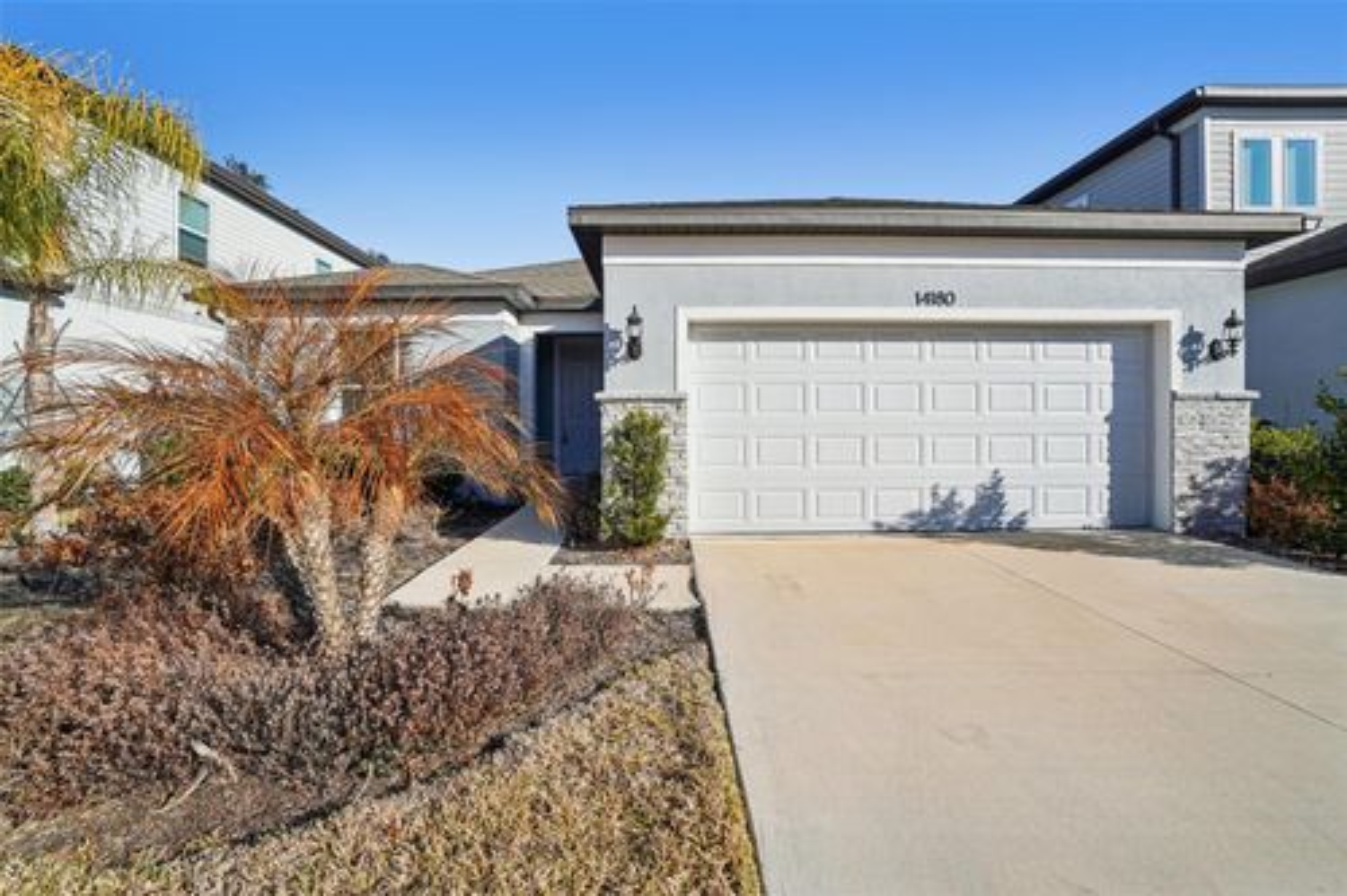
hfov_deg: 100.4
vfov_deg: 77.3
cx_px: 674
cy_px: 448
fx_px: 561
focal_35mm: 15
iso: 100
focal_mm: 10
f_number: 8
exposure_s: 1/350
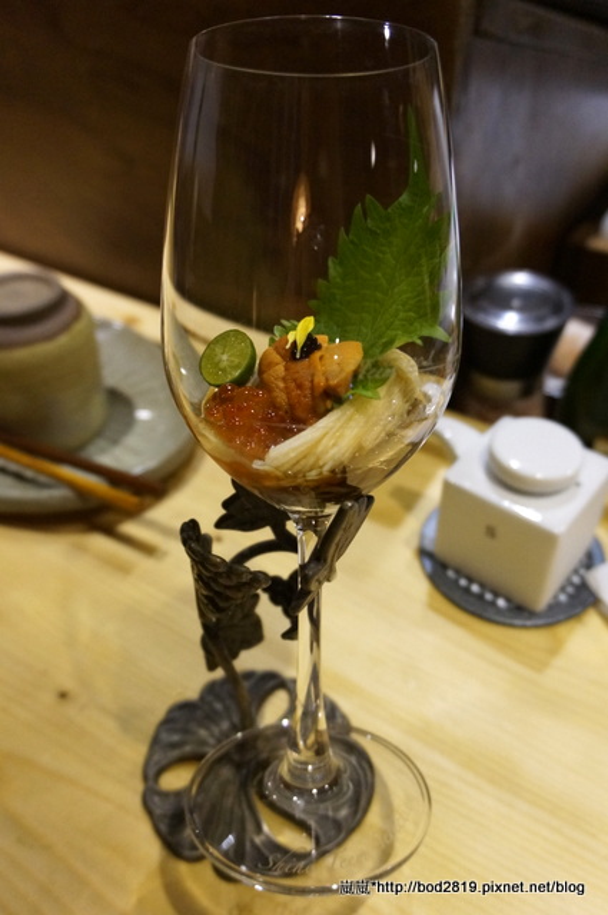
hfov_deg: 43.5
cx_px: 304
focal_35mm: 30
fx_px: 762
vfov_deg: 62.0
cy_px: 458
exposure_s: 1/60
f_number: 4
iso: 2500
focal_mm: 20
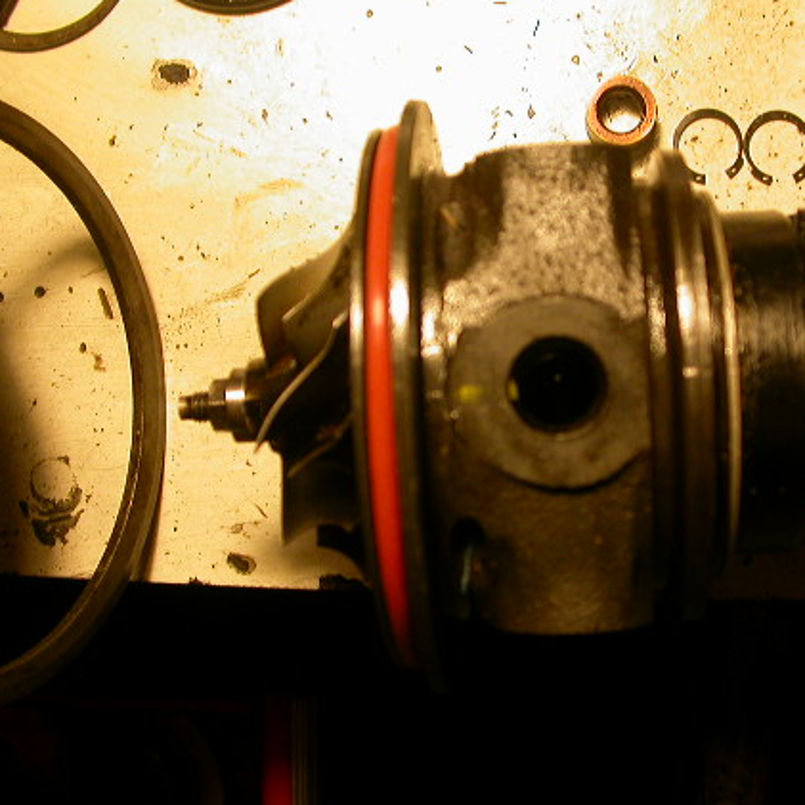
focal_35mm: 51
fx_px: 1342
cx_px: 526
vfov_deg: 33.4
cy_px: 375
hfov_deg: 33.2
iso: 100
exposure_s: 1/34.3
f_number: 2.6
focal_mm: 7.85
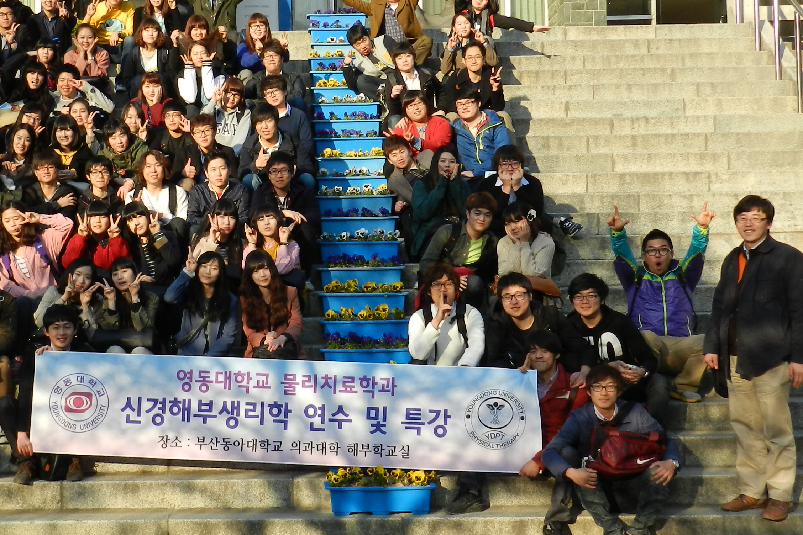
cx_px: 257
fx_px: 1316
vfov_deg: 23.0
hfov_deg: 33.6
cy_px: 220
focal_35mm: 59
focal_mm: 5.6
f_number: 3.7
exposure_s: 1/640
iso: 160
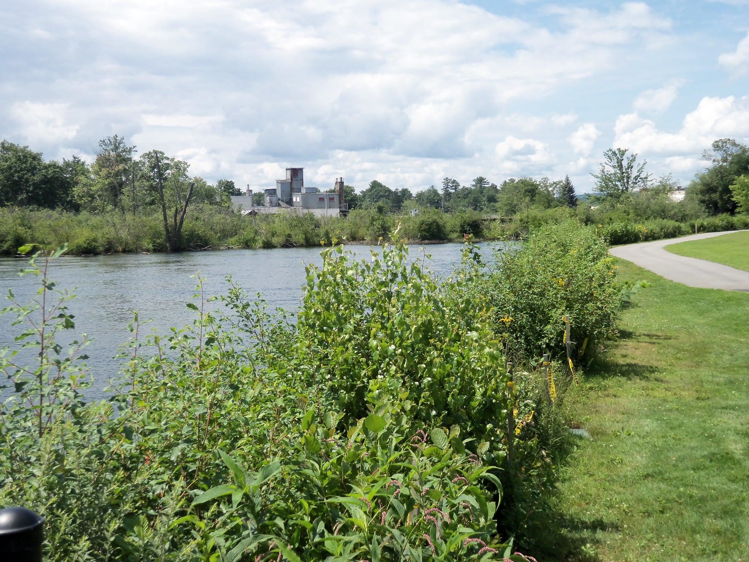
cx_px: 374
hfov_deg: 38.9
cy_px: 281
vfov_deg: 29.7
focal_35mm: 49
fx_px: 1060
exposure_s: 1/500
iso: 64
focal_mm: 8.7
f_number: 4.6
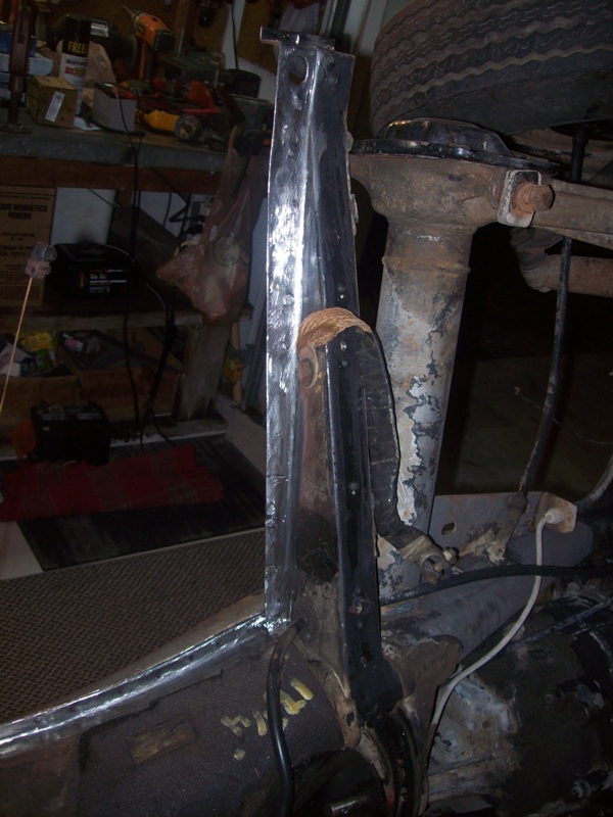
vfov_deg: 51.4
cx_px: 306
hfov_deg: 39.7
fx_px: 850
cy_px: 408
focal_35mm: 36
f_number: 2.7
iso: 80
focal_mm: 6
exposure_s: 1/64
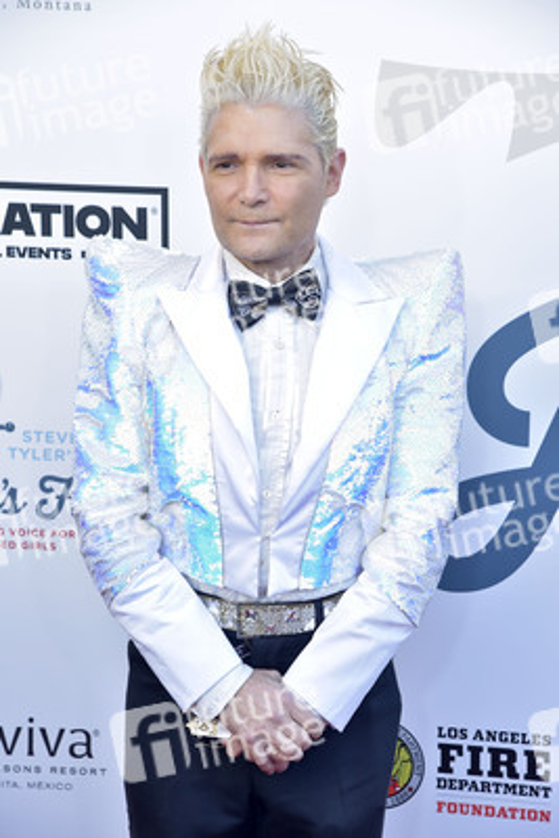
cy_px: 419
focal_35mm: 95
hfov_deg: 14.4
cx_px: 280
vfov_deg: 21.5
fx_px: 2211
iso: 1000
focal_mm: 95
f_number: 6.3
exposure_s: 1/250
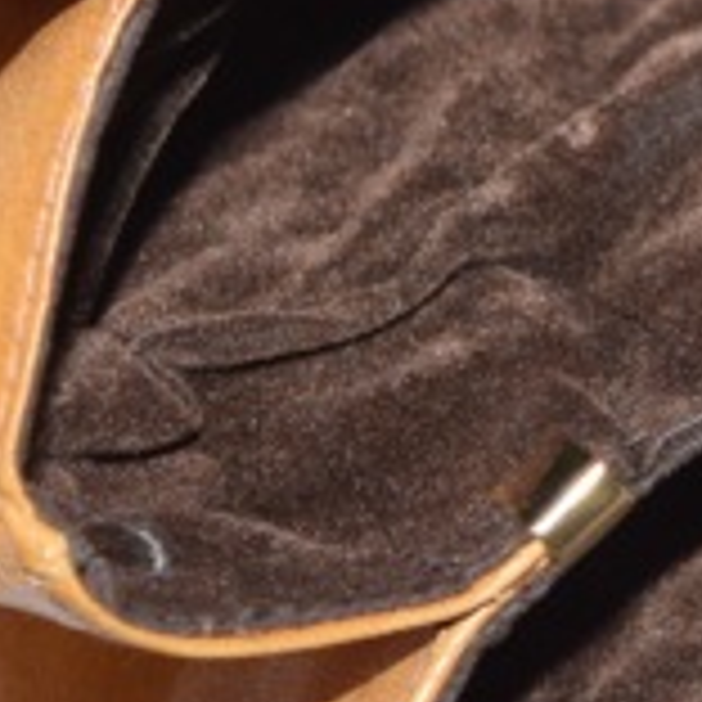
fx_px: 10295
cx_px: 1557
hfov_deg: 3.9
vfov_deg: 3.9
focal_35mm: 449
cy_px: -677
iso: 1100
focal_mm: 55
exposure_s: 1/60
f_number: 5.6
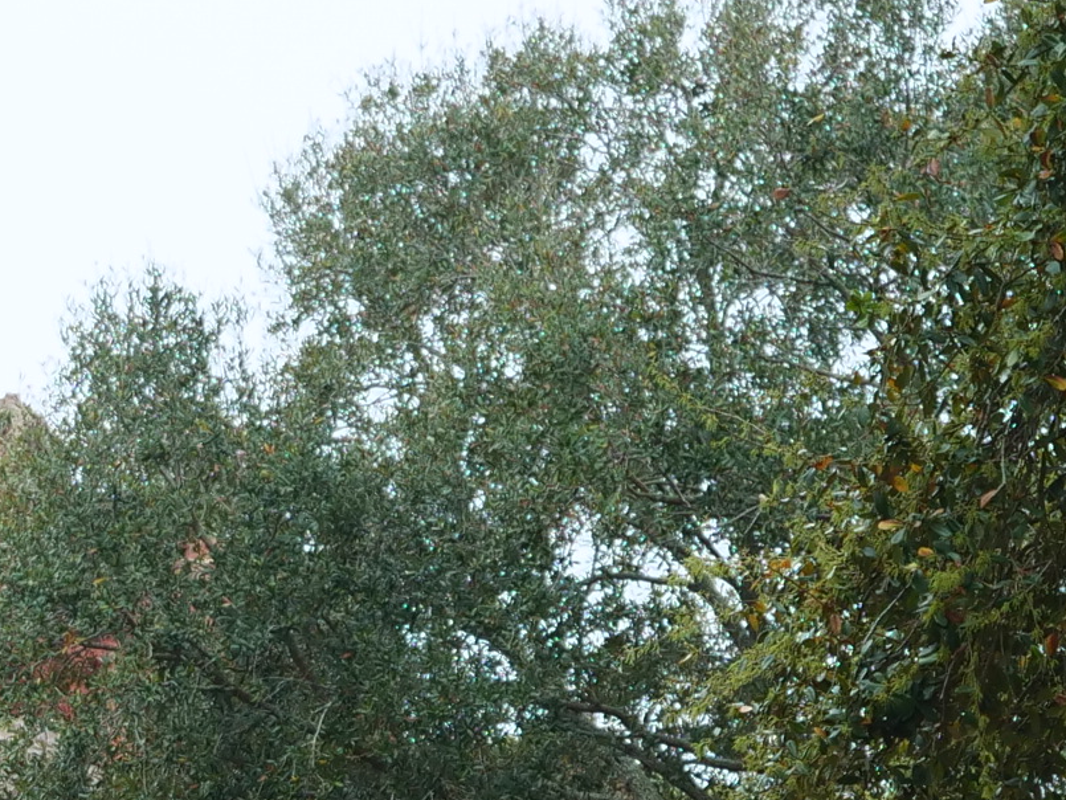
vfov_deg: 5.8
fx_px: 7669
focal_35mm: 249
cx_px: -375
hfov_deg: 7.8
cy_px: 1710
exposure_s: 1/125
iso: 200
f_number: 3.6
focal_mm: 27
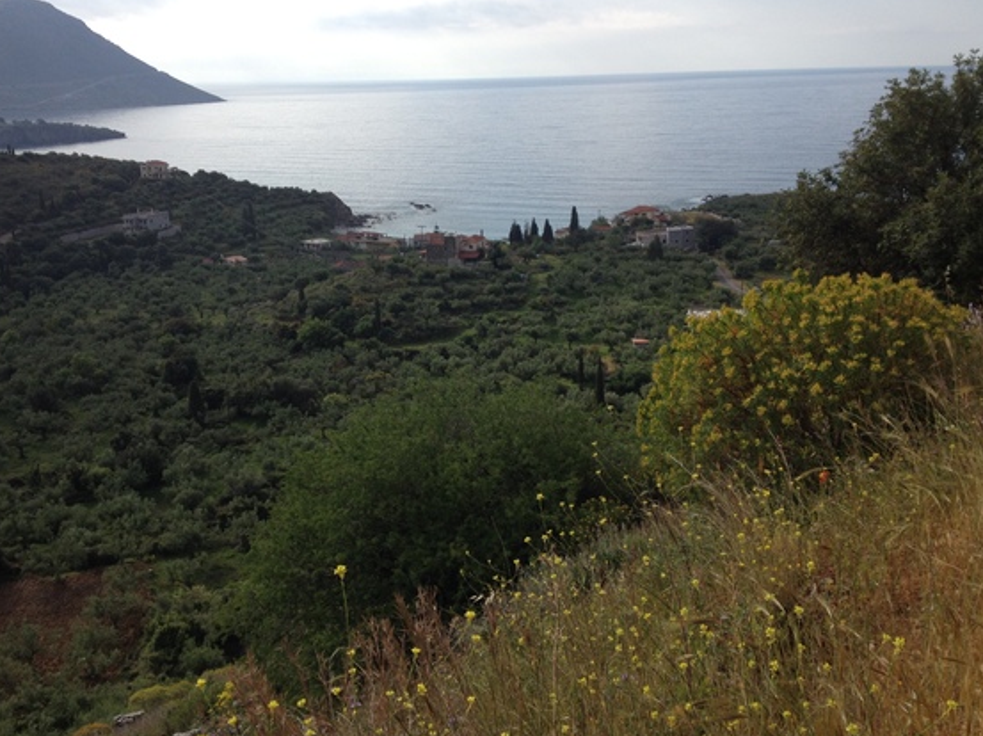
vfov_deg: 37.7
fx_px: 1078
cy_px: 341
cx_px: 471
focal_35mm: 38
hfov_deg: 49.0
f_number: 2.4
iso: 50
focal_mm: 4.28
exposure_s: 1/1727
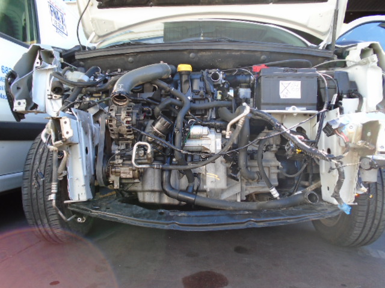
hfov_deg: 67.3
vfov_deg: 53.1
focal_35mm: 26
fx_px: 289
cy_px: 144
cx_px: 192
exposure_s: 1/100
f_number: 3.2
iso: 100
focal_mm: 4.6
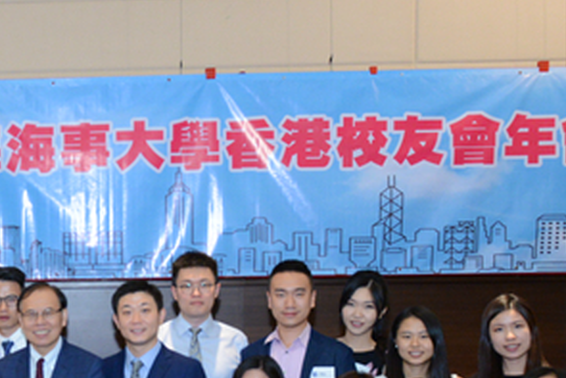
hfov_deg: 29.4
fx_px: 1022
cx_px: 33
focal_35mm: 65
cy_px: 369
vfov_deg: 20.3
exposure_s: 1/125
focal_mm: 24
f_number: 7.1
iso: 2500
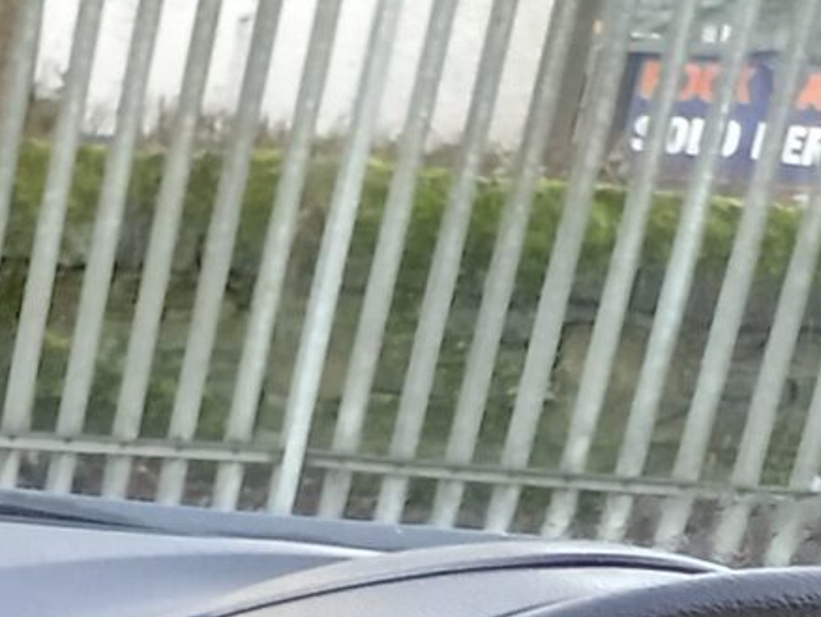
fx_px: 3465
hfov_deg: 11.6
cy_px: 1602
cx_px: -997
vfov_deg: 8.9
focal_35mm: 146
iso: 250
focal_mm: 4.6
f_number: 2
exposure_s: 1/30
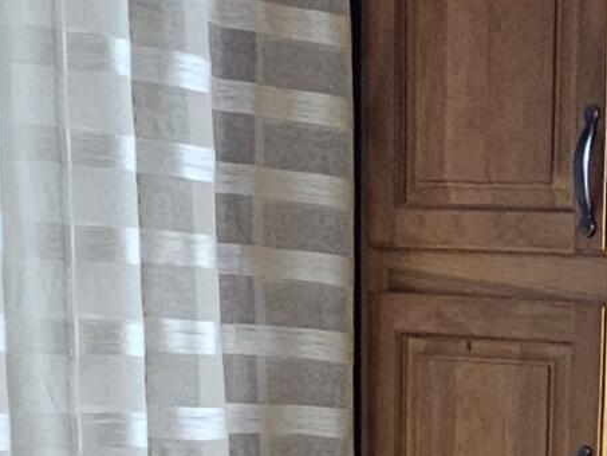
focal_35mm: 86
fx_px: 1508
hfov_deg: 19.5
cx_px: 935
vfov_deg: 15.4
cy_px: 747
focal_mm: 2.2
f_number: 2.2
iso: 320
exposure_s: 1/30
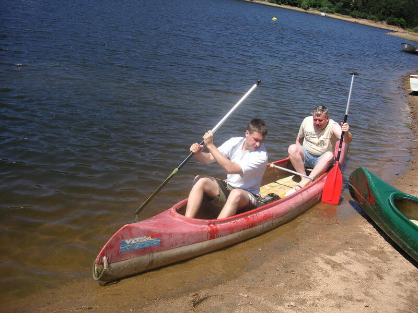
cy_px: 156
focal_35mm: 37
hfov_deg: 50.1
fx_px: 447
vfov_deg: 38.7
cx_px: 209
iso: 50
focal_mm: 6.1
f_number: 6.7
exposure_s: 1/180
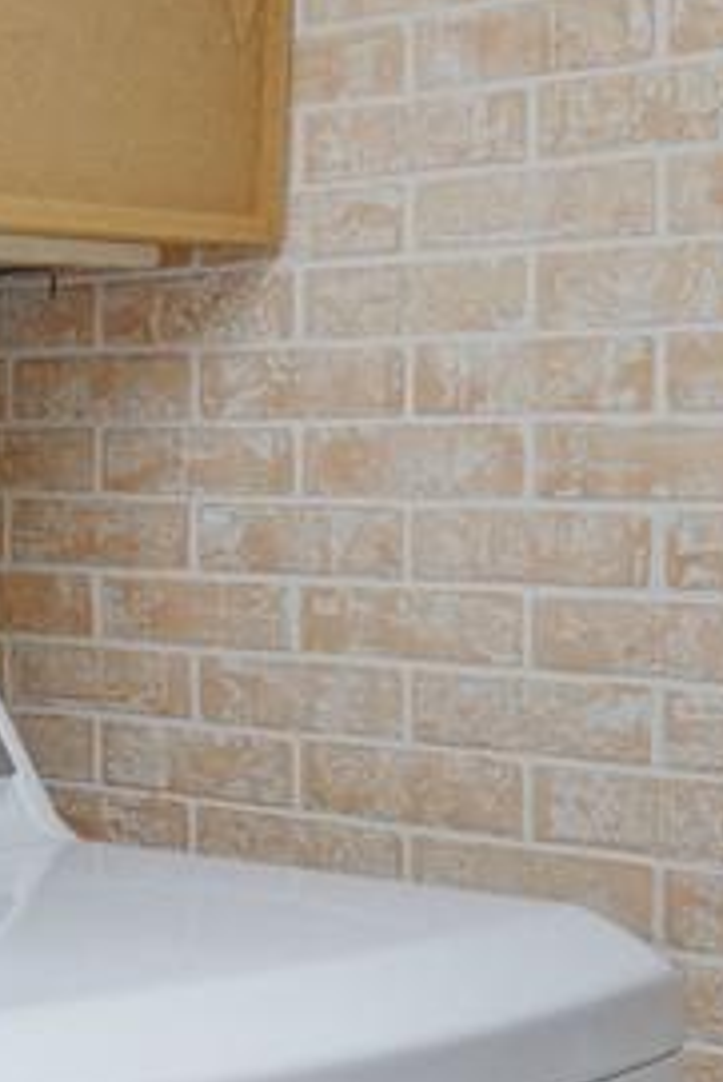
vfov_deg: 23.9
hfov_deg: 14.3
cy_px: 461
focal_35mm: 85
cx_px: -563
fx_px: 2557
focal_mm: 16
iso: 1250
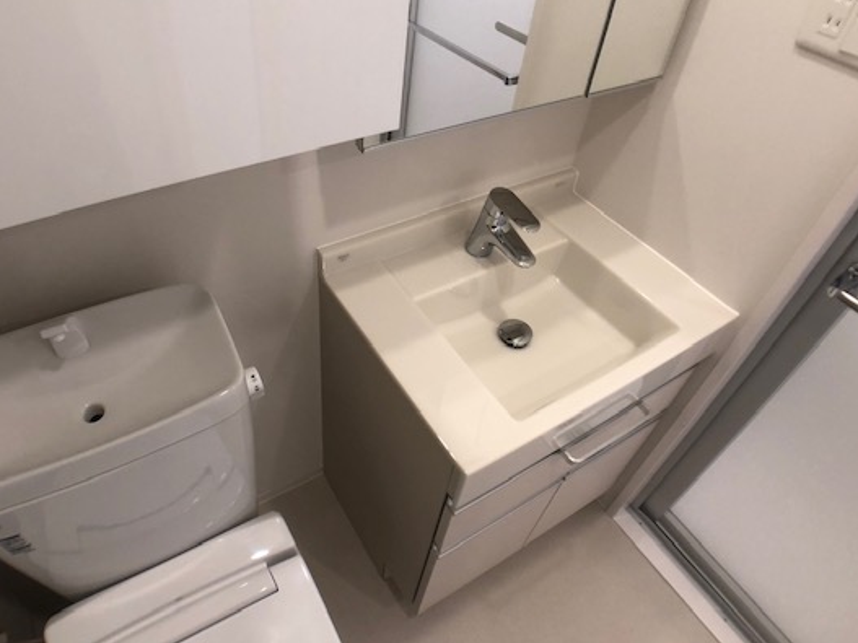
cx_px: 378
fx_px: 843
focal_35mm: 34
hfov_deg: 53.8
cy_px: 280
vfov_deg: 41.7
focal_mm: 3.99
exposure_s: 1/25
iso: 40
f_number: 1.8
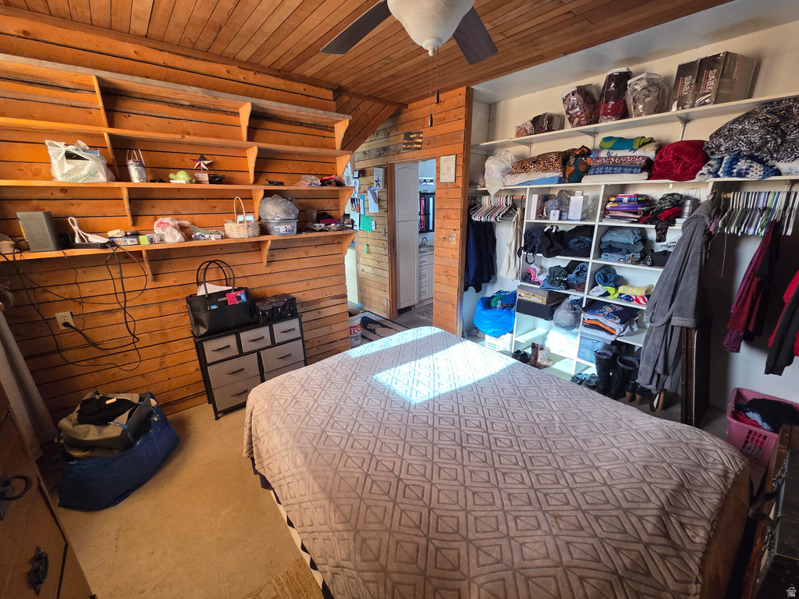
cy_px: 300
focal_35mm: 13
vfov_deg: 89.9
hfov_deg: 106.2
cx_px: 400
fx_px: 300
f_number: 2.2
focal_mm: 2.2
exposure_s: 1/60
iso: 320
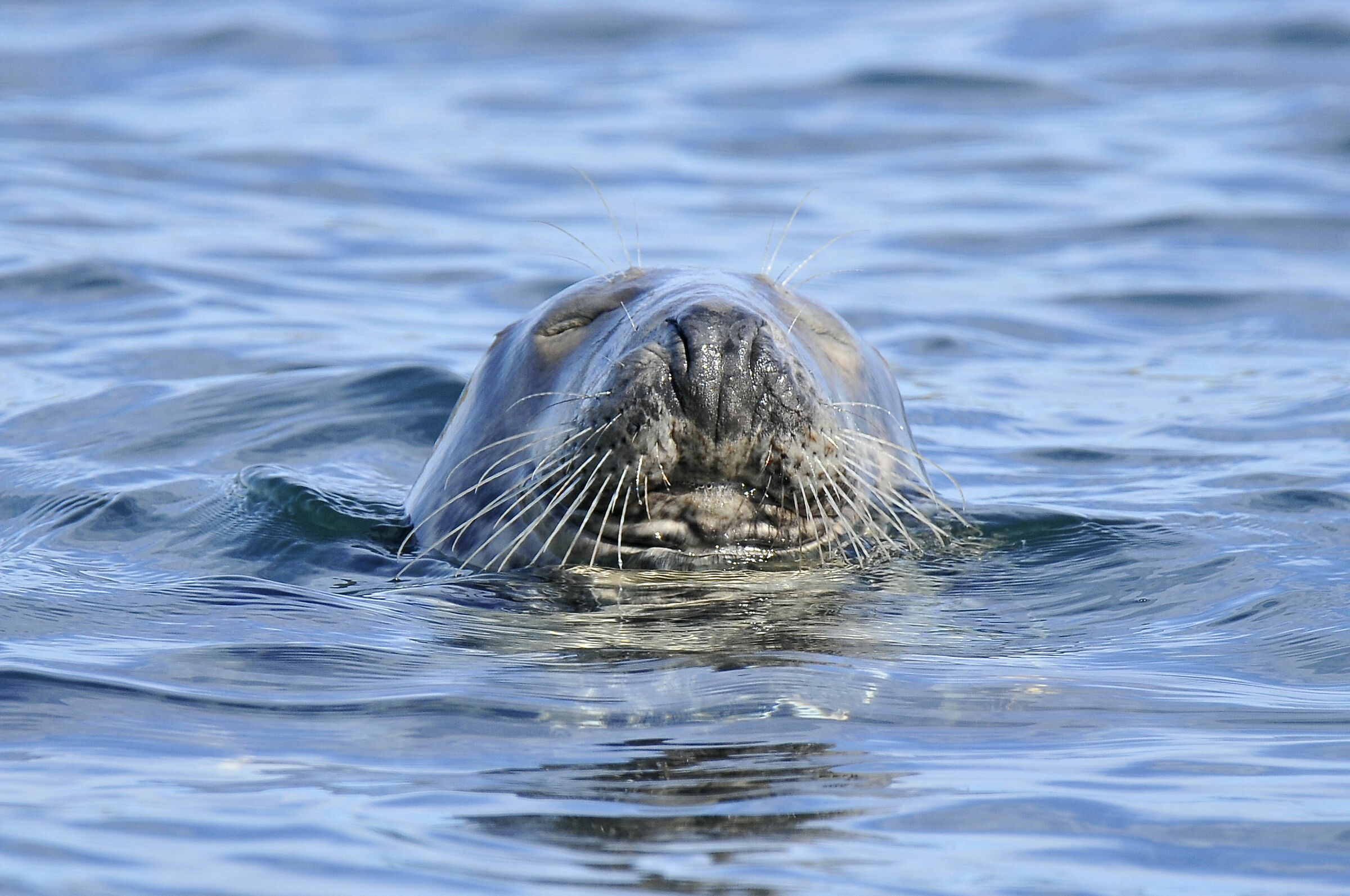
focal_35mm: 900
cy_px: 448
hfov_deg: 2.3
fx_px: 33708
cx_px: 675
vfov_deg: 1.5
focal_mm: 600
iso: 320
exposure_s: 1/640
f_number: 7.1
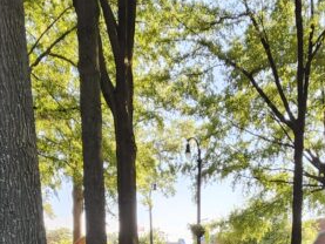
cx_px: 187
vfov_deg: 24.0
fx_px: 451
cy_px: 364
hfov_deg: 39.5
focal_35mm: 48
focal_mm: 1.74
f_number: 2.2
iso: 40
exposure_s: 1/143
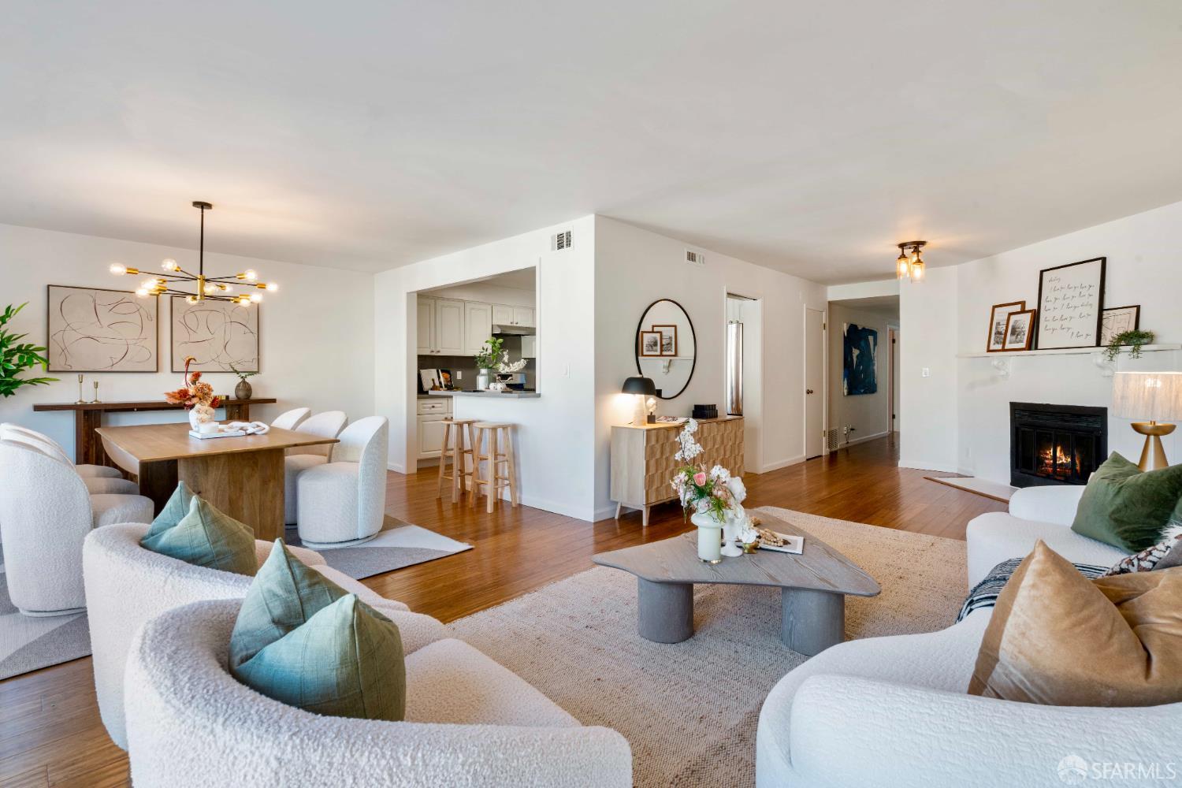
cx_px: 591
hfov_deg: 96.7
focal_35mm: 16
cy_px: 394
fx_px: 525
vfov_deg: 73.7
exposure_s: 1/13
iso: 640
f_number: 13
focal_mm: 16
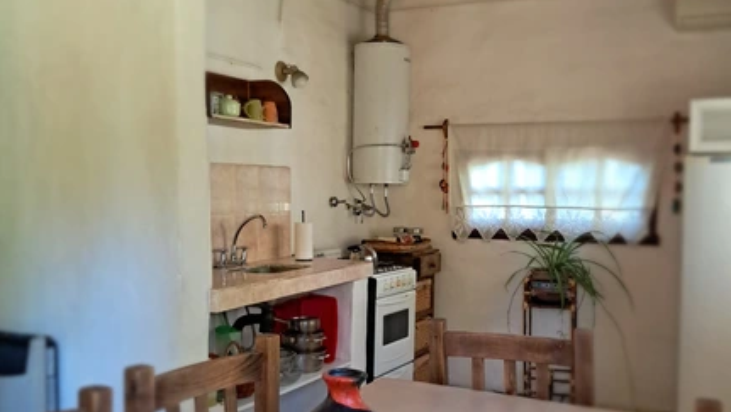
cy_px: 246
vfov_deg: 38.9
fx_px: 582
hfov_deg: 64.3
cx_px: 371
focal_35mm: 30
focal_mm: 4
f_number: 1.8
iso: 640
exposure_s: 1/50
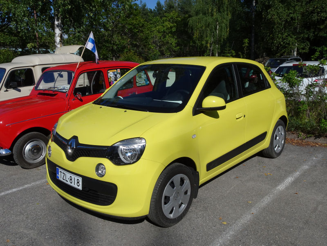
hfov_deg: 60.0
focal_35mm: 30
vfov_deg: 46.8
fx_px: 283
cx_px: 164
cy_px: 123
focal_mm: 5.09
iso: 80
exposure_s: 1/1600
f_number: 4
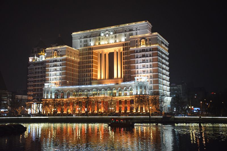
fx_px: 255
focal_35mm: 40
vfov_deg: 33.0
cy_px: 76
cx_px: 114
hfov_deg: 47.9
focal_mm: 27
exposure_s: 1/60
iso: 2500
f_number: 4
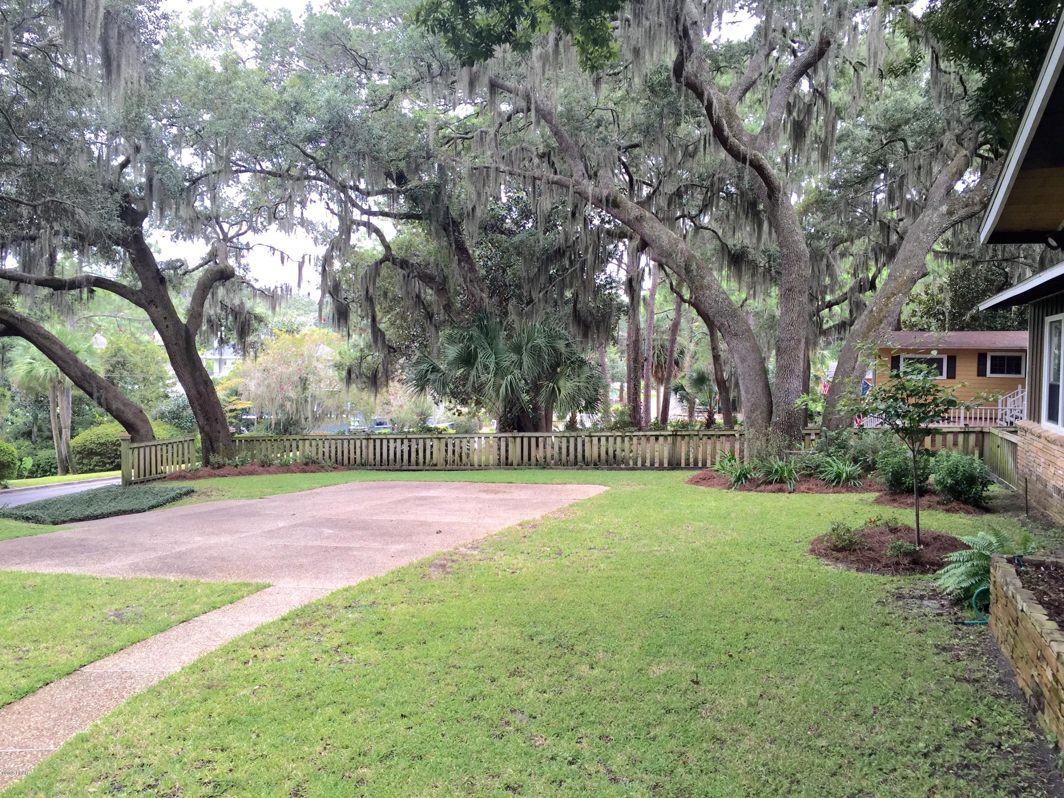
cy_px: 399
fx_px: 891
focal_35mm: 29
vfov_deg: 48.2
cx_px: 532
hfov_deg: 61.7
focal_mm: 4.15
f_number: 2.2
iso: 32
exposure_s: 1/120
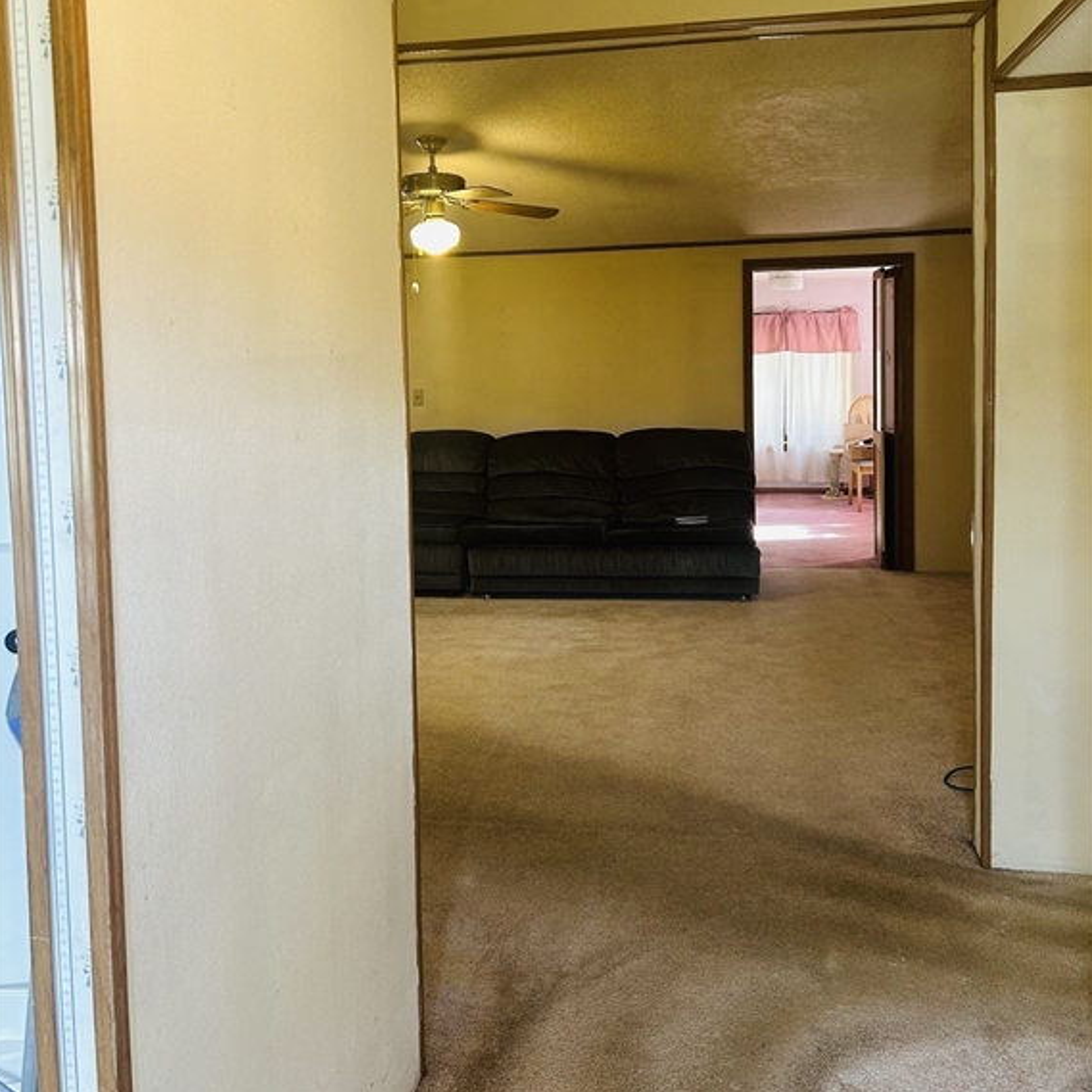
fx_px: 1106
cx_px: 543
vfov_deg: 52.0
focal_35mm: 31
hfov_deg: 52.5
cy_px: 409
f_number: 1.5
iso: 125
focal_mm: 5.7
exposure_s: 1/60
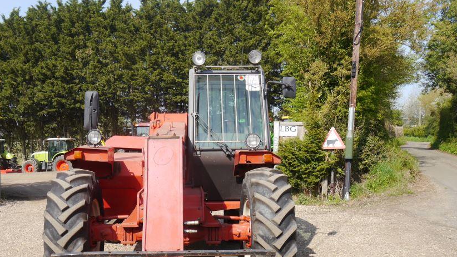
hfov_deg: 52.6
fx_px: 460
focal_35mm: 38
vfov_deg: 30.7
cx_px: 195
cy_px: 189
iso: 160
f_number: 6.3
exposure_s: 1/320
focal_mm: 14
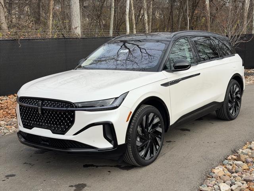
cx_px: 127
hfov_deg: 39.7
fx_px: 352
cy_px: 96
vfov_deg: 30.3
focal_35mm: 48
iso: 64
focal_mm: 6.76
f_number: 1.78
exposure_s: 1/3096
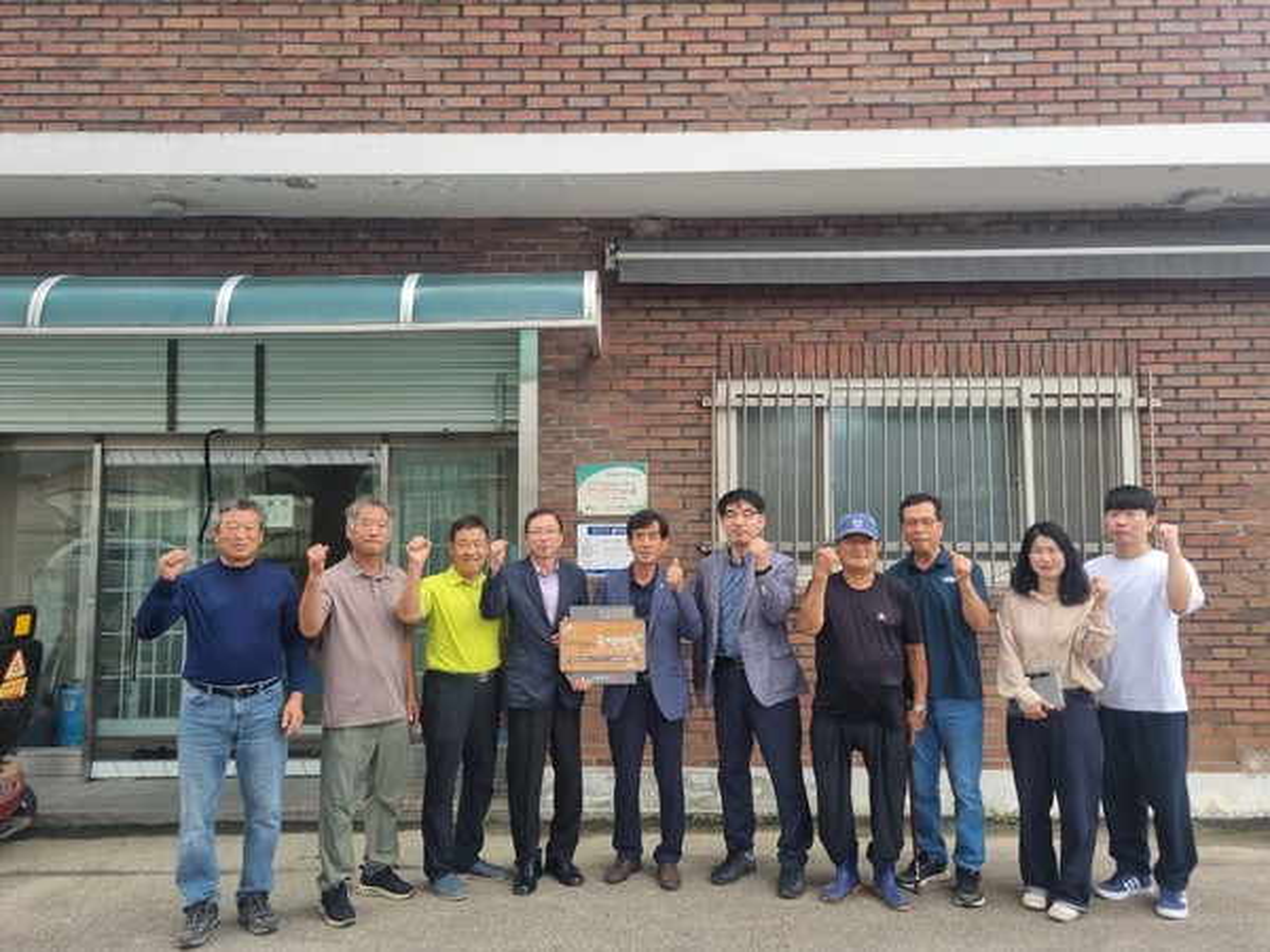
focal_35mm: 26
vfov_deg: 53.1
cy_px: 476
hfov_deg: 67.3
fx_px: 954
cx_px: 635
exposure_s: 1/197
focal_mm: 5.4
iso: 50
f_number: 1.8
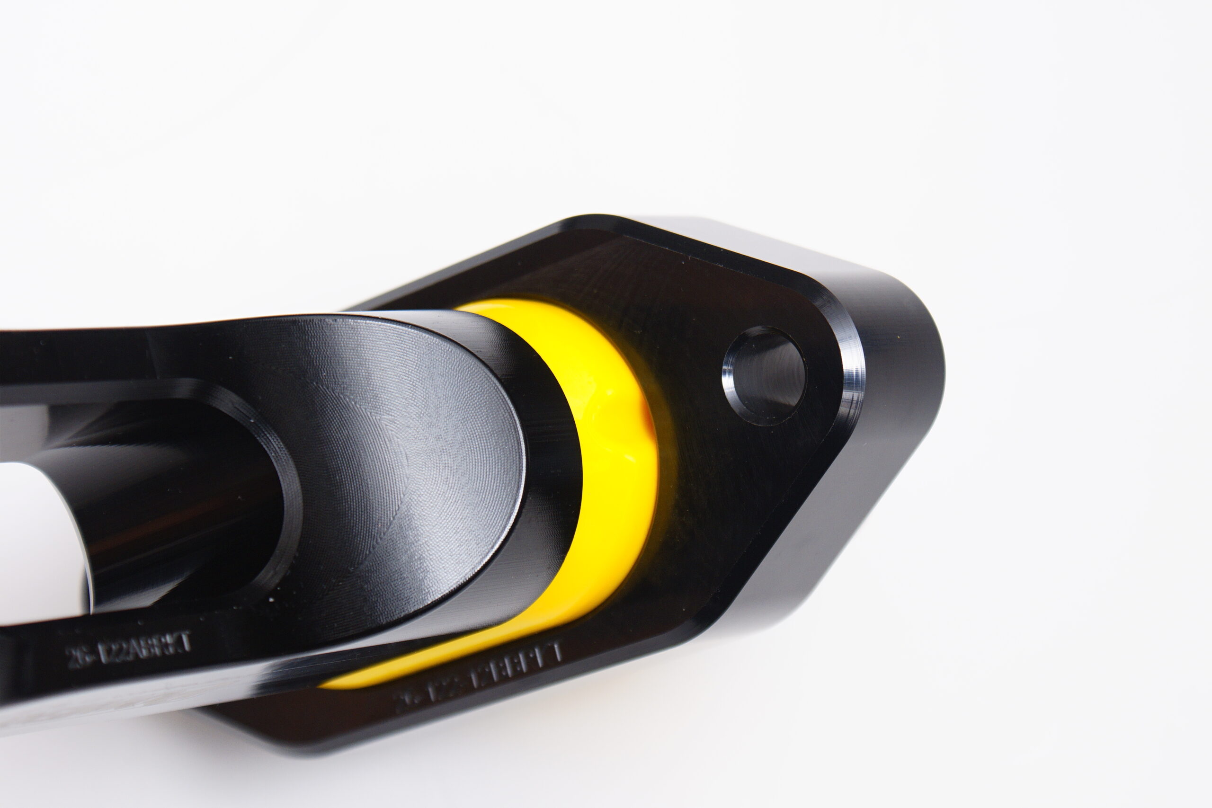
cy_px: 404
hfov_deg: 19.5
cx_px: 606
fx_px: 3535
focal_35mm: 105
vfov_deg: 13.0
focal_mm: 70
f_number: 7.1
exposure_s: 1/125
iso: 200
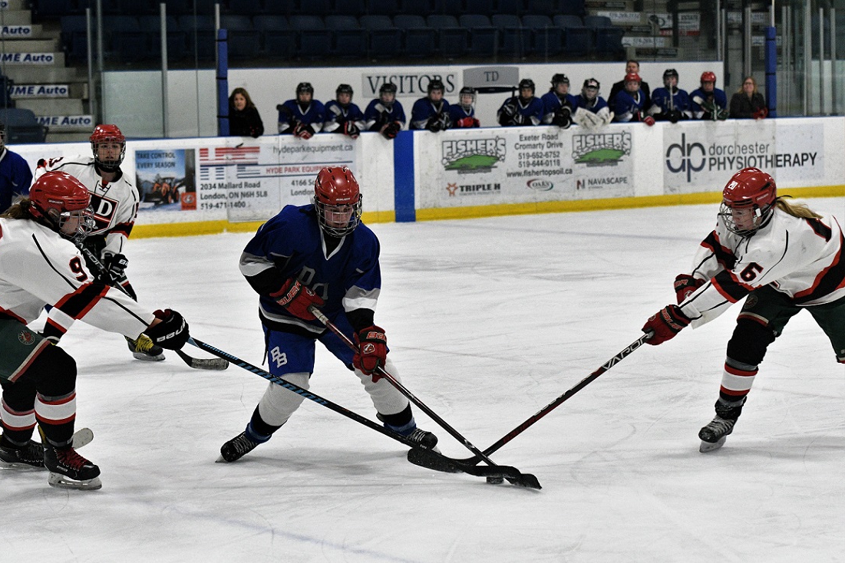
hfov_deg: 19.3
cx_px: 419
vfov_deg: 12.9
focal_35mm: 106
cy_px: 283
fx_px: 2488
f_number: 4
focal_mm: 70
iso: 6400
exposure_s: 1/1000
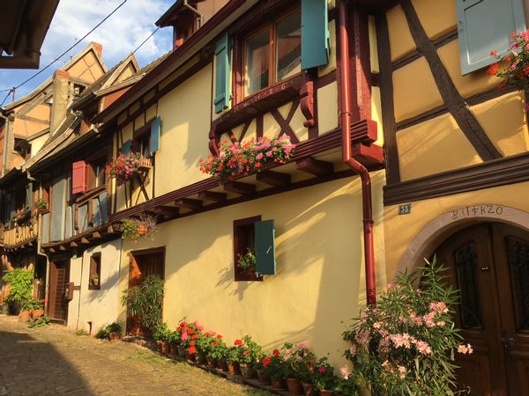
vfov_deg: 48.2
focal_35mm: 29
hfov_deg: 61.7
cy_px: 198
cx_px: 264
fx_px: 443
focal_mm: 4.15
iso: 25
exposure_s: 1/516
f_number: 2.2
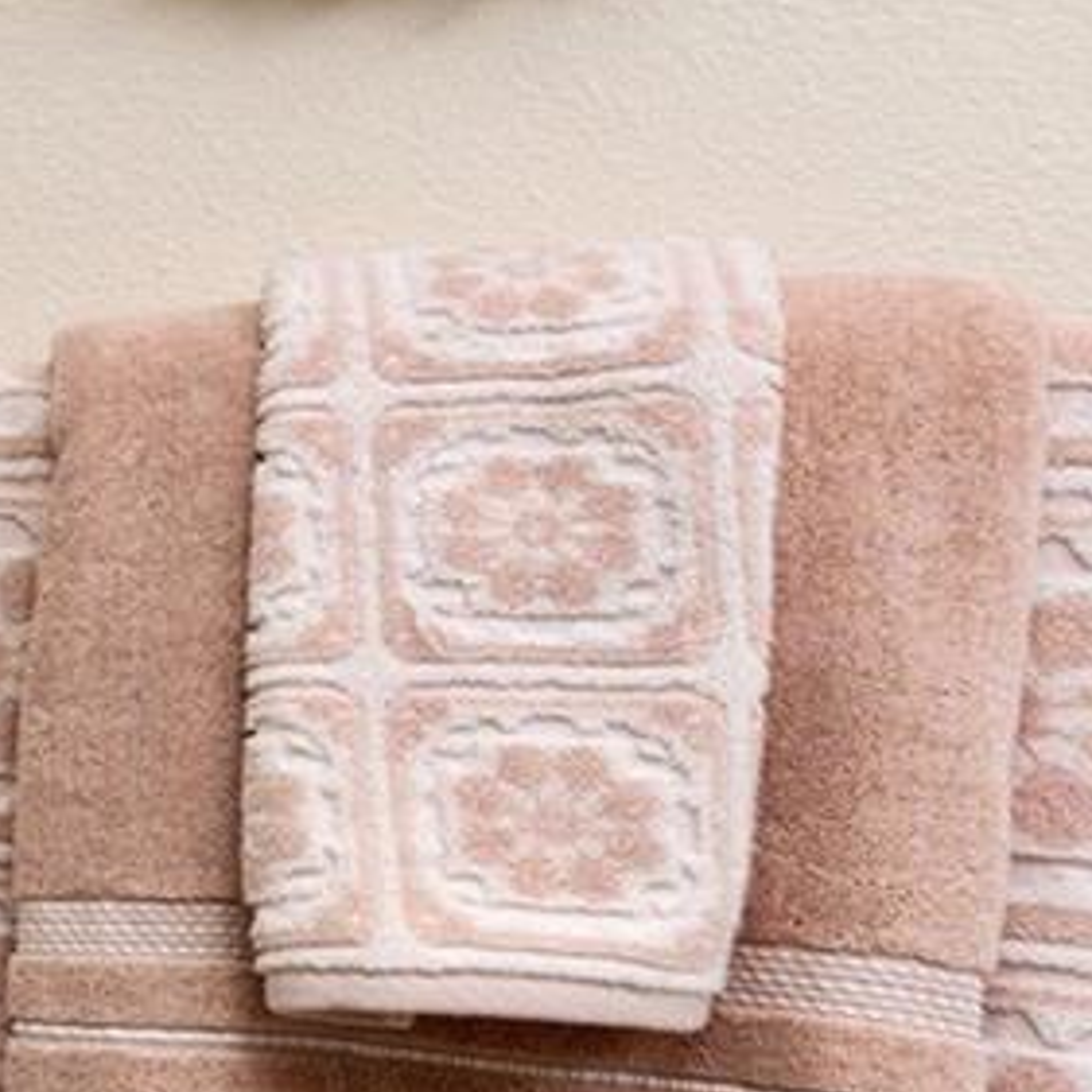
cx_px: -1387
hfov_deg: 16.3
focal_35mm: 58
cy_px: 630
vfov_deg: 29.5
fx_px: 2070
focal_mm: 12
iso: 160
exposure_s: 1/50
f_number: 6.3
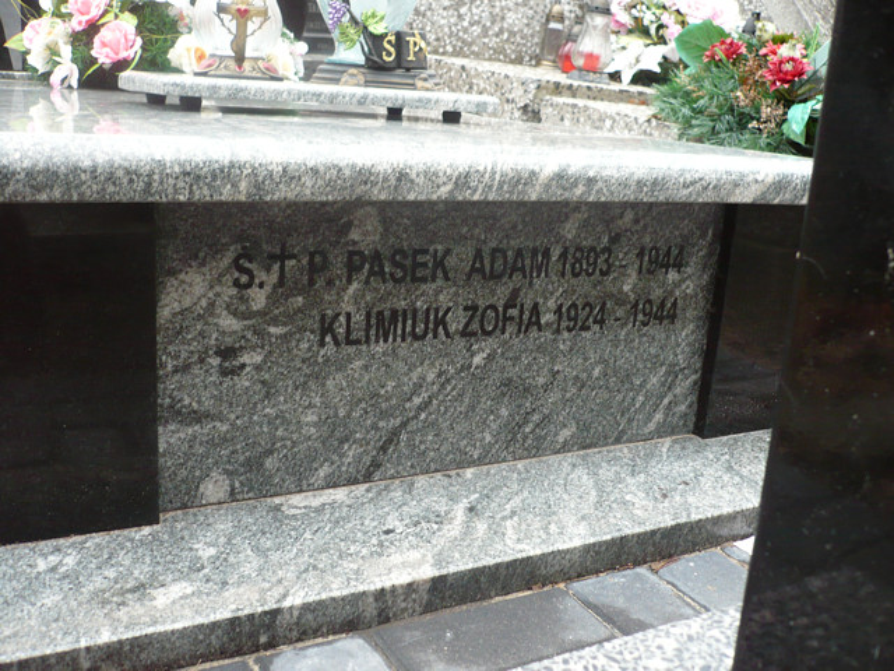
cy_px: 336
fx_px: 904
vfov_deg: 40.7
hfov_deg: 52.6
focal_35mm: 35
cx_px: 447
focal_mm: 5.8
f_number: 2.8
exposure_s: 1/30
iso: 160
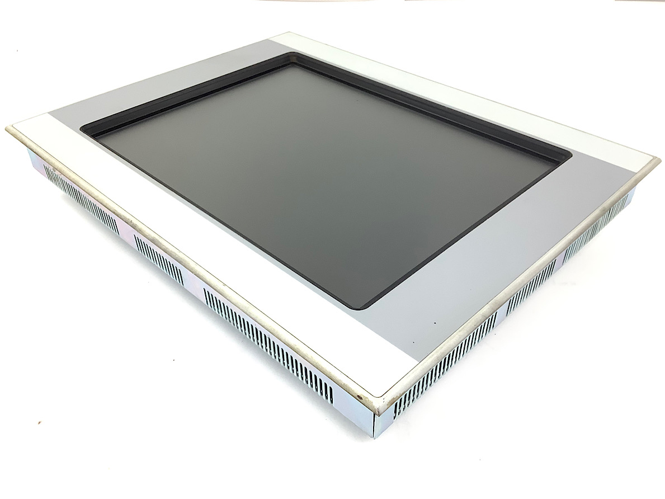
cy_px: 250
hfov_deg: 58.3
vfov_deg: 45.4
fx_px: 596
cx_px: 332
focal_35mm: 31
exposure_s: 1/50
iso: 80
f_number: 2.4
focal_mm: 3.3
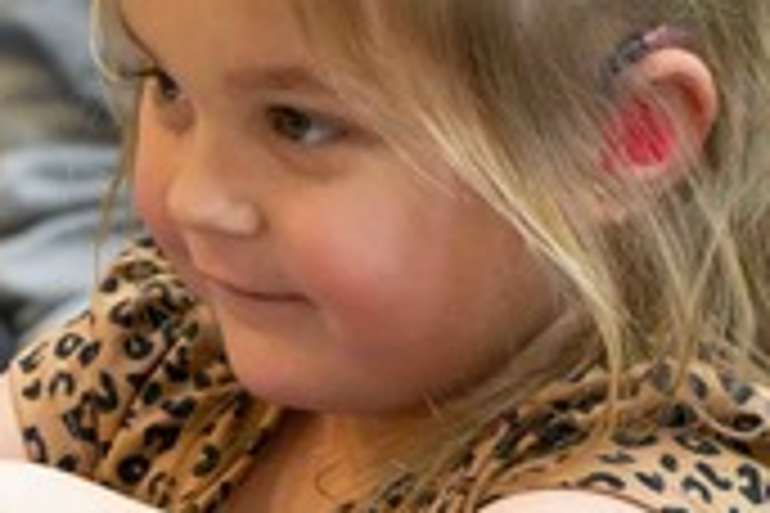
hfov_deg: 3.3
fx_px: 13431
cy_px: 659
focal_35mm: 628
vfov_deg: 2.2
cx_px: 378
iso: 3200
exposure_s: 1/250
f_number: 4.5
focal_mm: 105
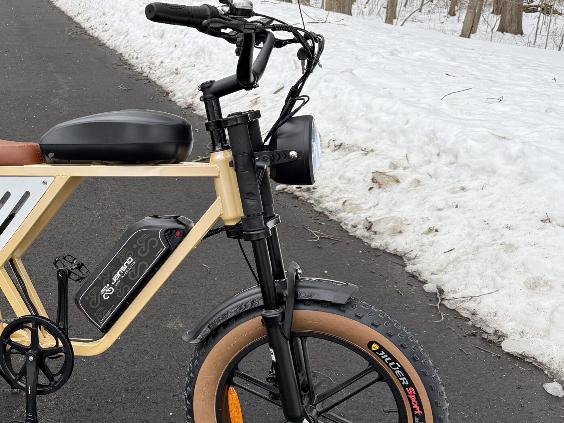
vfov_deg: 32.8
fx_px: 717
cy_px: 241
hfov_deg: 40.9
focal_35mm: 44
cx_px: 104
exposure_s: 1/622
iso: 80
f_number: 1.78
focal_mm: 6.76
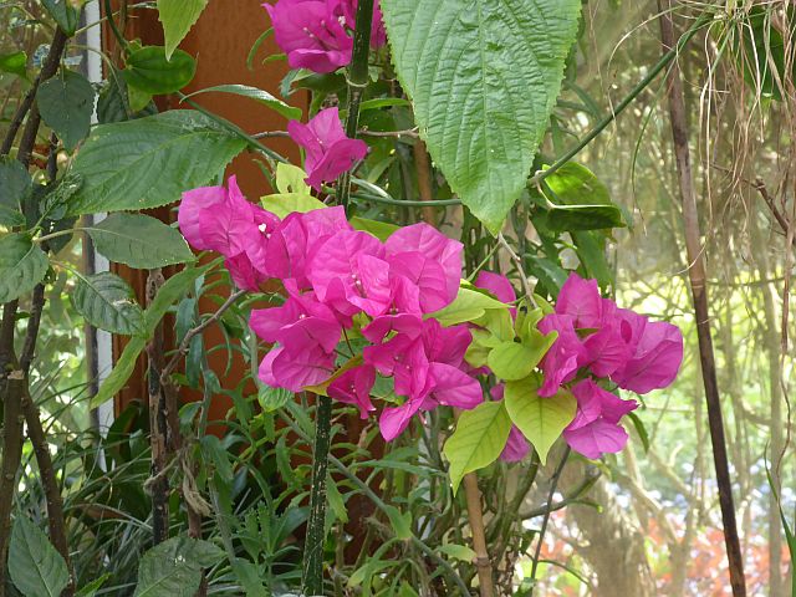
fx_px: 2437
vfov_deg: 14.0
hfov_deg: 18.5
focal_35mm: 106
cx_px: 398
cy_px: 298
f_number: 5.1
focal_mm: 19
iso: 250
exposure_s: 1/60
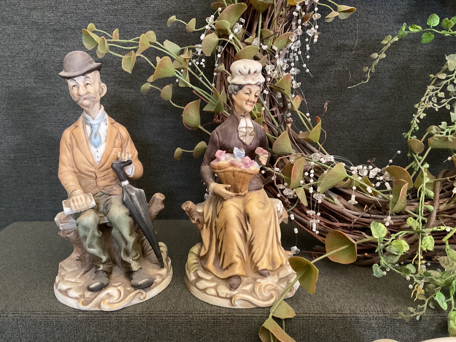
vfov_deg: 46.8
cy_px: 175
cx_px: 225
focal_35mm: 30
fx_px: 395
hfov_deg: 60.0
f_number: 1.8
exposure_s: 1/30
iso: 320
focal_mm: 3
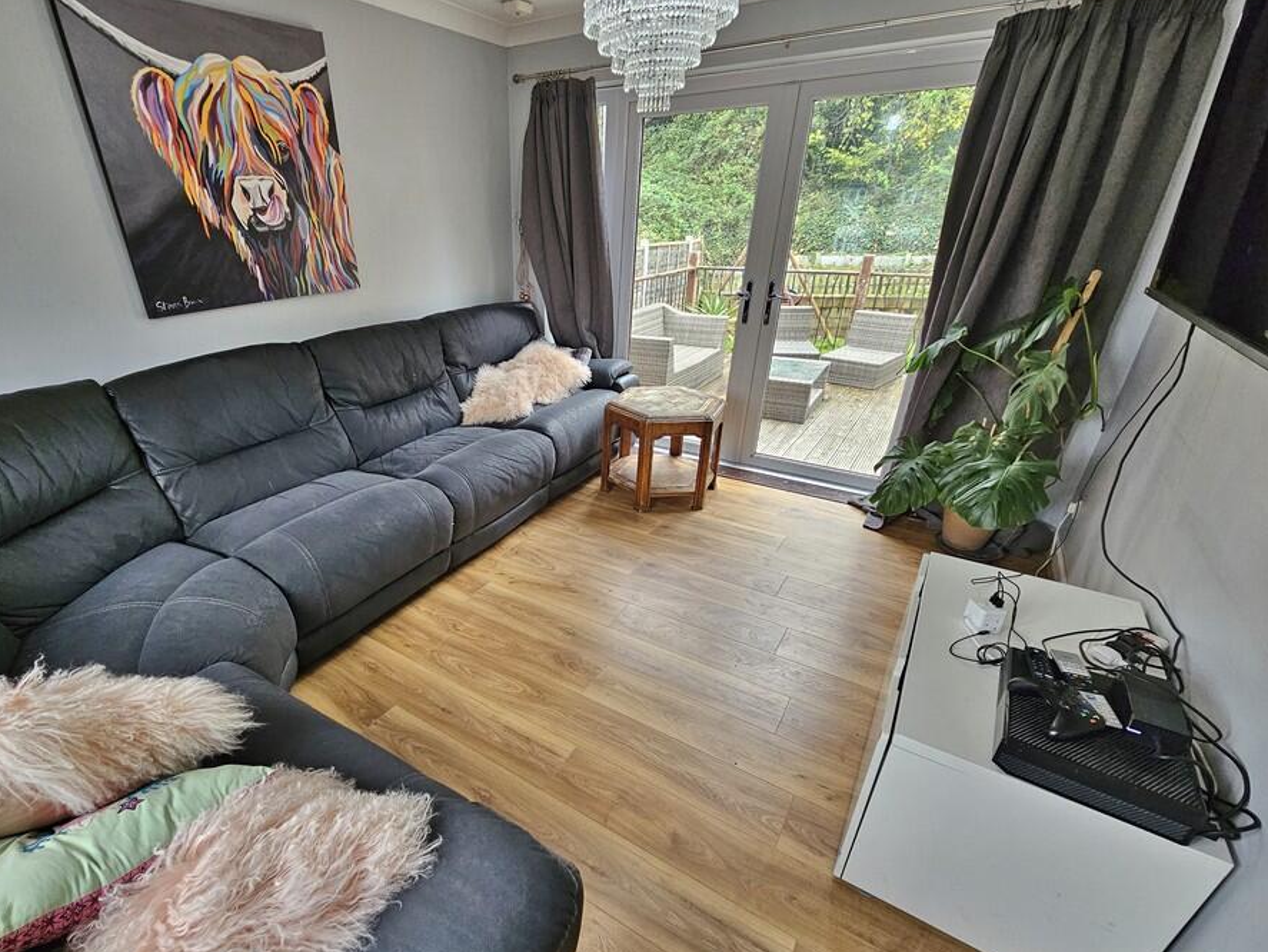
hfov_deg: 97.4
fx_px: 550
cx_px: 540
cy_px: 513
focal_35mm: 15
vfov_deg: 81.6
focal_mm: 2.2
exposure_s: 1/50
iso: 200
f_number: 2.2
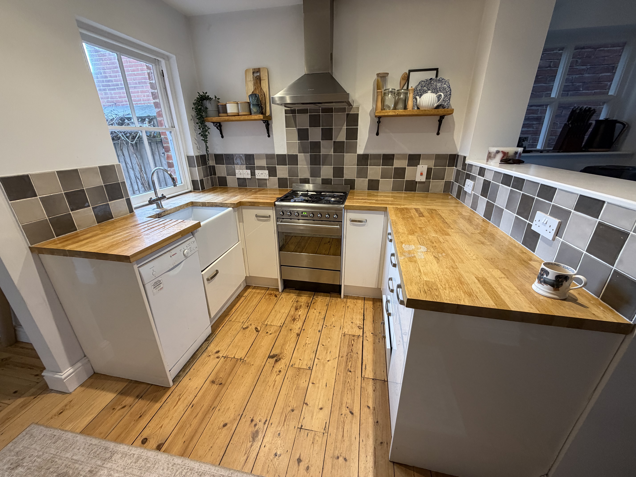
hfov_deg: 102.1
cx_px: 318
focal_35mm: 14
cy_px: 238
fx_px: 257
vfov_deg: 85.7
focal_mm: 2.22
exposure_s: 1/50
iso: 200
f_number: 2.2
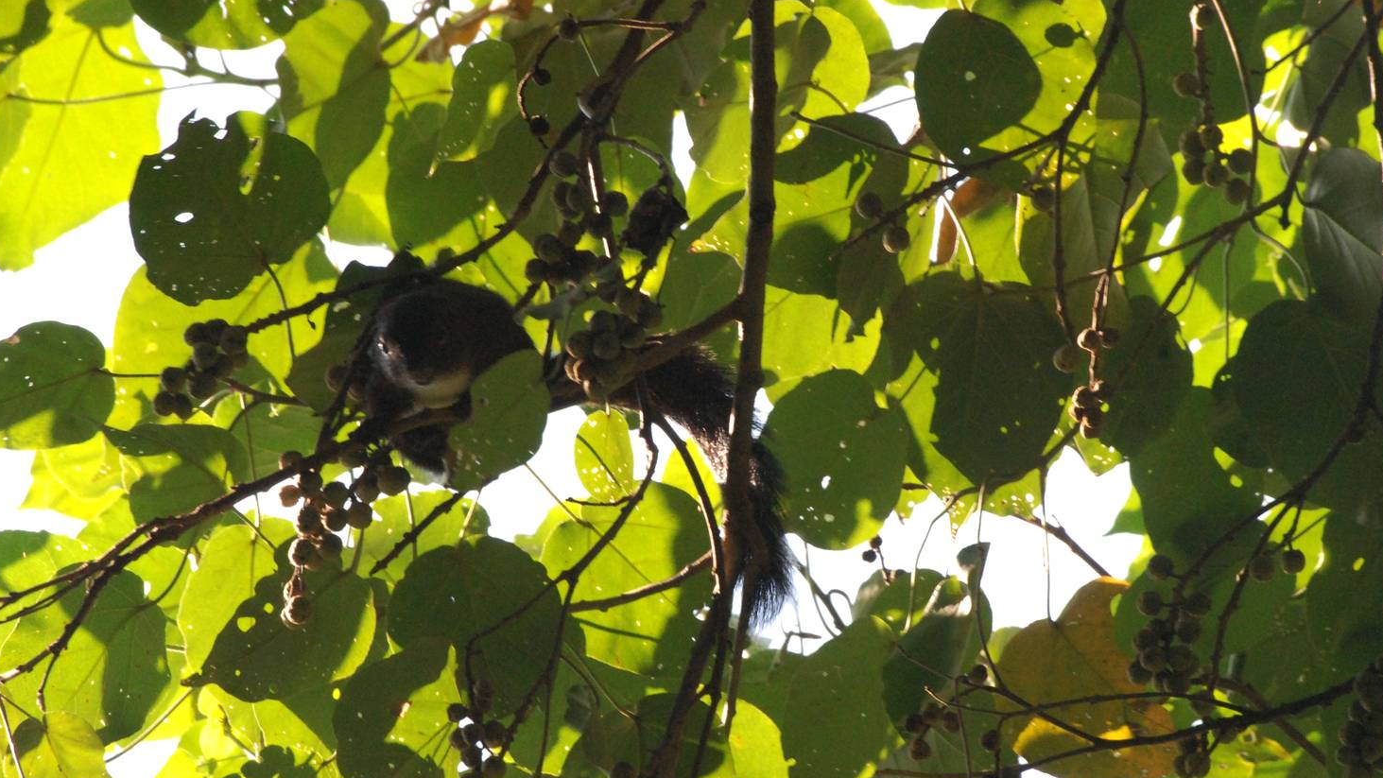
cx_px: 701
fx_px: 18923
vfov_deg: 2.4
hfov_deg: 4.2
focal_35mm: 516
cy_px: 460
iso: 1600
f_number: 18
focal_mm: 300
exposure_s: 1/160
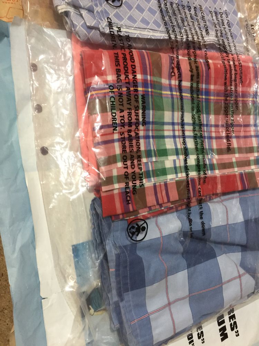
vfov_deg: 61.7
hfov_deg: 48.2
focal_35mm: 29
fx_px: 289
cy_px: 173
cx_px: 130
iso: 100
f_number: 2.2
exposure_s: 1/10
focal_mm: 4.15
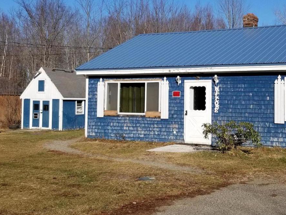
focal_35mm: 59
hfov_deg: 32.7
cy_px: 67
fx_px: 488
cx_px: 157
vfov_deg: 24.7
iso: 50
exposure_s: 1/3880
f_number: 1.7
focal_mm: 4.25
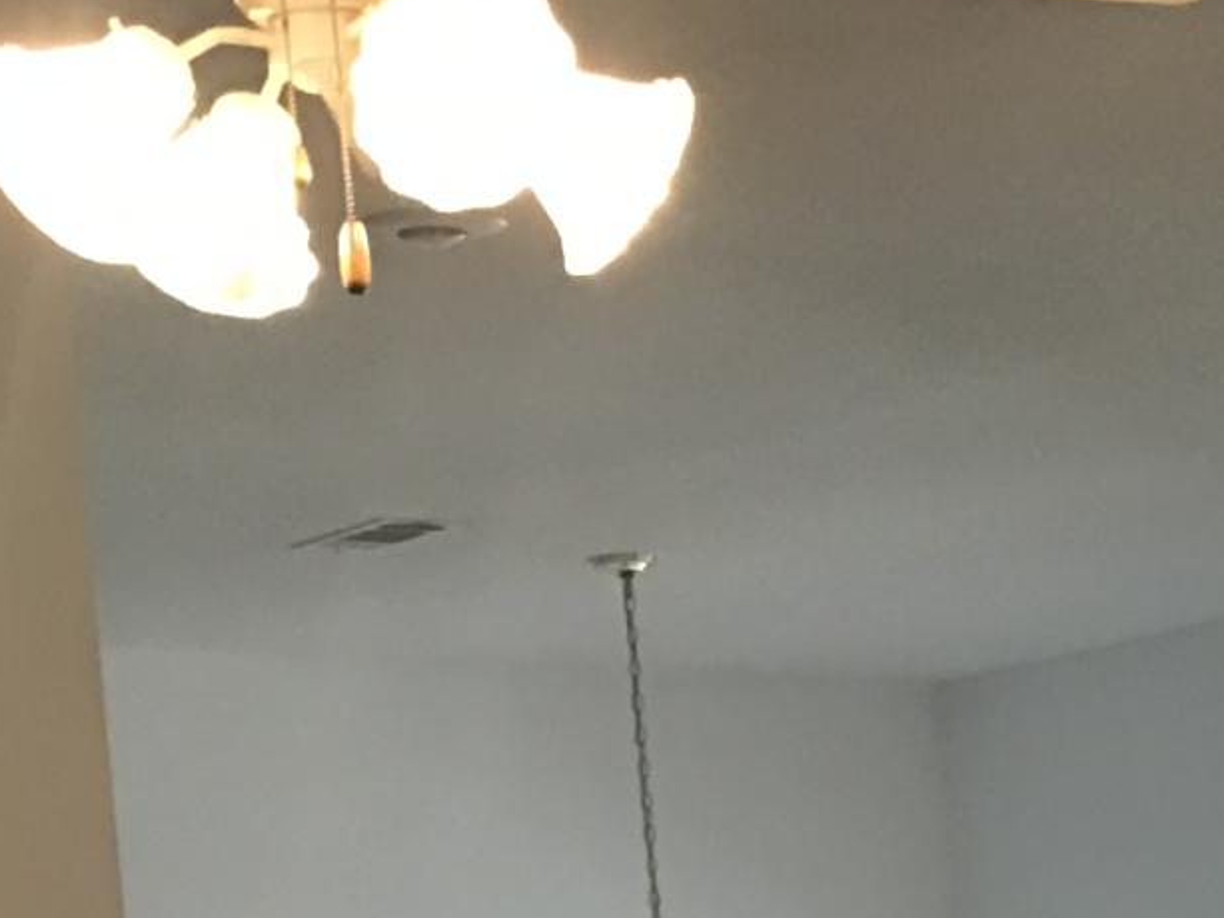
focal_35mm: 137
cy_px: 2022
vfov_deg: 9.8
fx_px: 4845
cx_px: 1545
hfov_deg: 13.9
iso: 50
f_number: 1.8
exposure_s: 1/15
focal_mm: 3.99
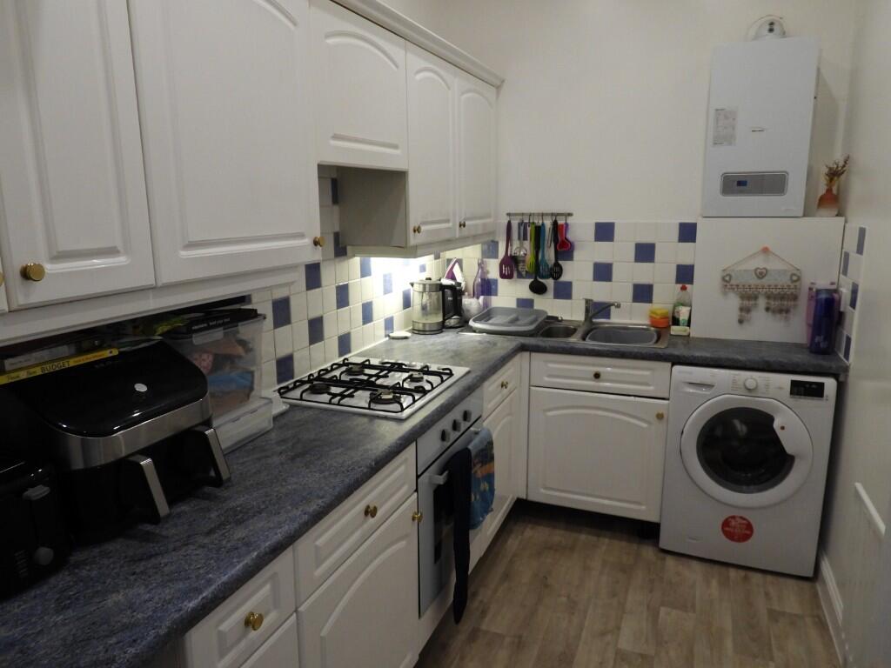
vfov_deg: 56.8
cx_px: 446
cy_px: 334
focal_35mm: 24
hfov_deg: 71.6
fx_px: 618
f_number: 2.8
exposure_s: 1/30
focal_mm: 4.3
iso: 280
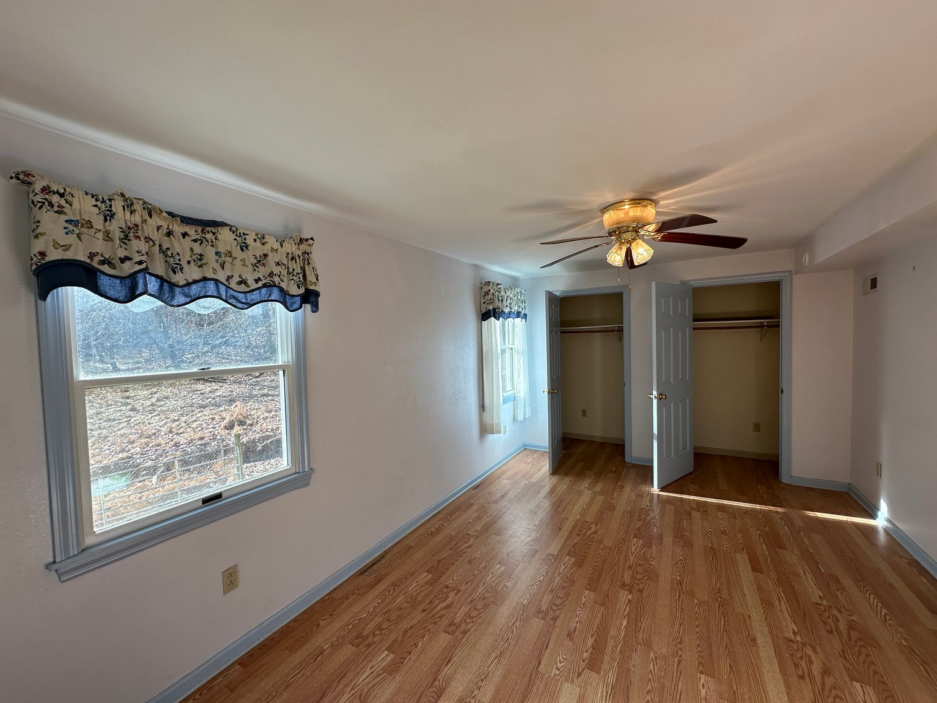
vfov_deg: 85.7
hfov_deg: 102.1
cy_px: 352
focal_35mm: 14
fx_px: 379
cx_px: 468
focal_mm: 2.22
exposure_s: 1/203
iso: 40
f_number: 2.2
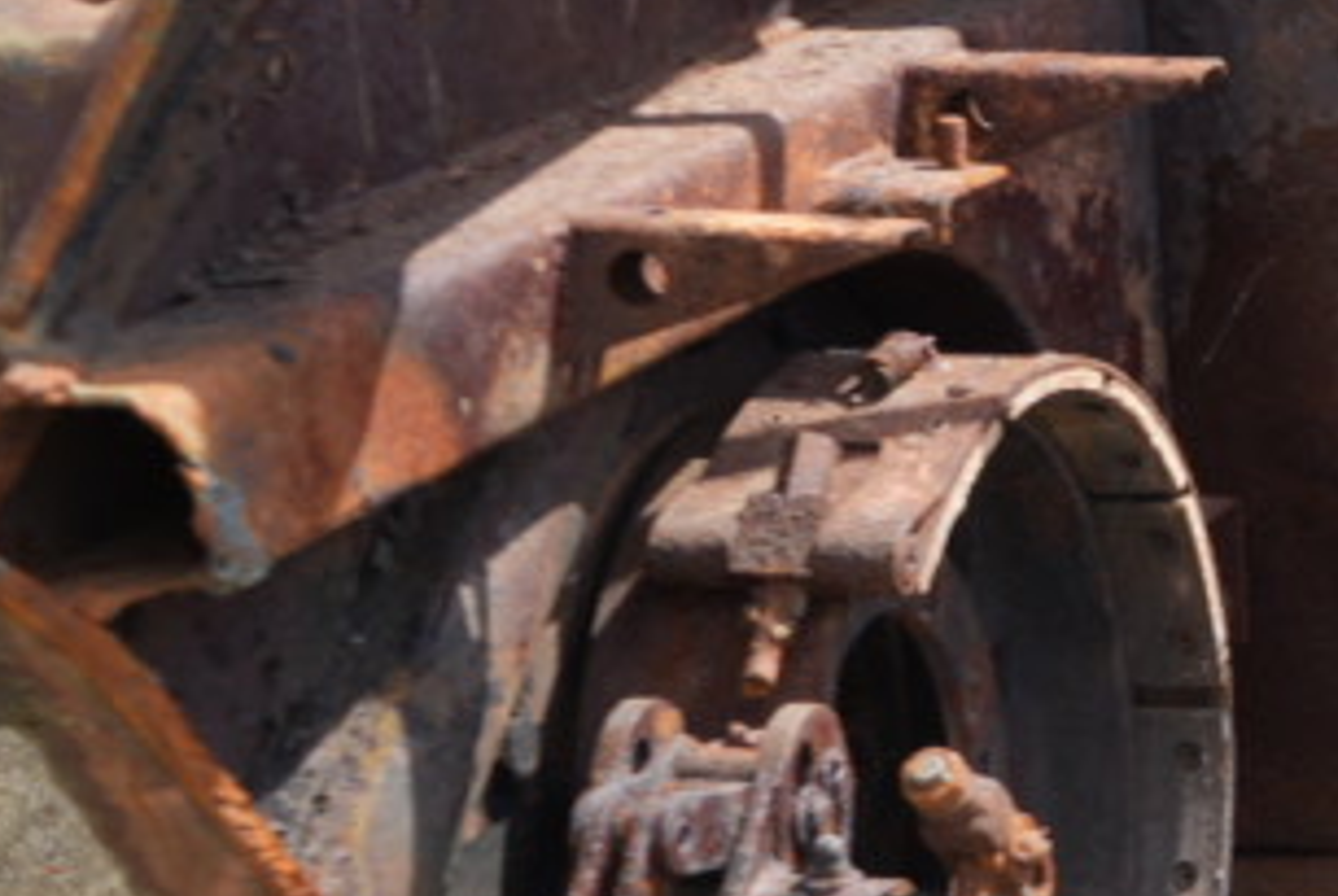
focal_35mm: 174
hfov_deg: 10.2
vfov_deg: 7.9
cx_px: 3227
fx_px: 6476
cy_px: 380
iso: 100
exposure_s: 1/125
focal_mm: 33
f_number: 5.6
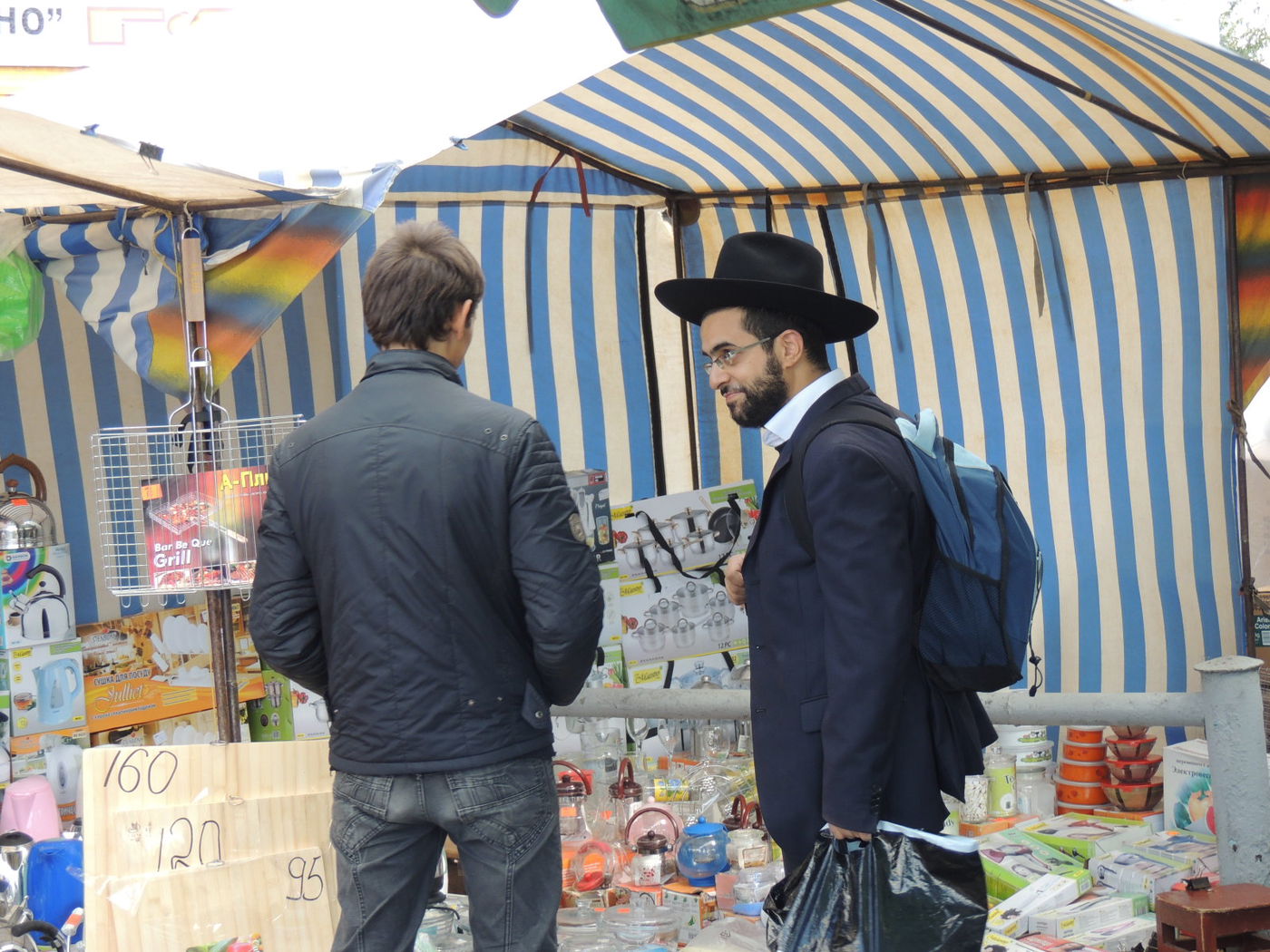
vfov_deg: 16.4
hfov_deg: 21.8
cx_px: 635
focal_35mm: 90
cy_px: 476
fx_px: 3302
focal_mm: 16
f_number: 4.1
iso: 140
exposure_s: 1/100
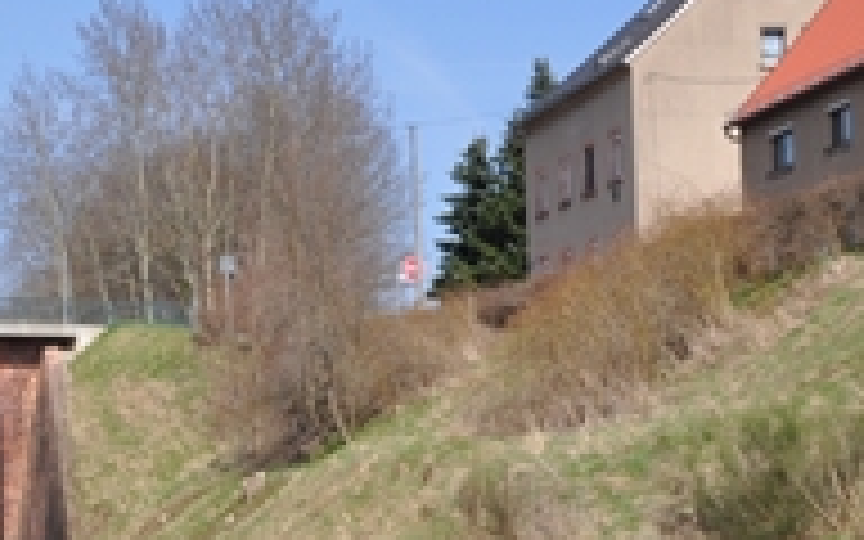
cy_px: 488
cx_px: -126
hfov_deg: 18.9
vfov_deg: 12.4
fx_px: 2472
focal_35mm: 105
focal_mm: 22
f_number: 9
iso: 200
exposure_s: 1/320
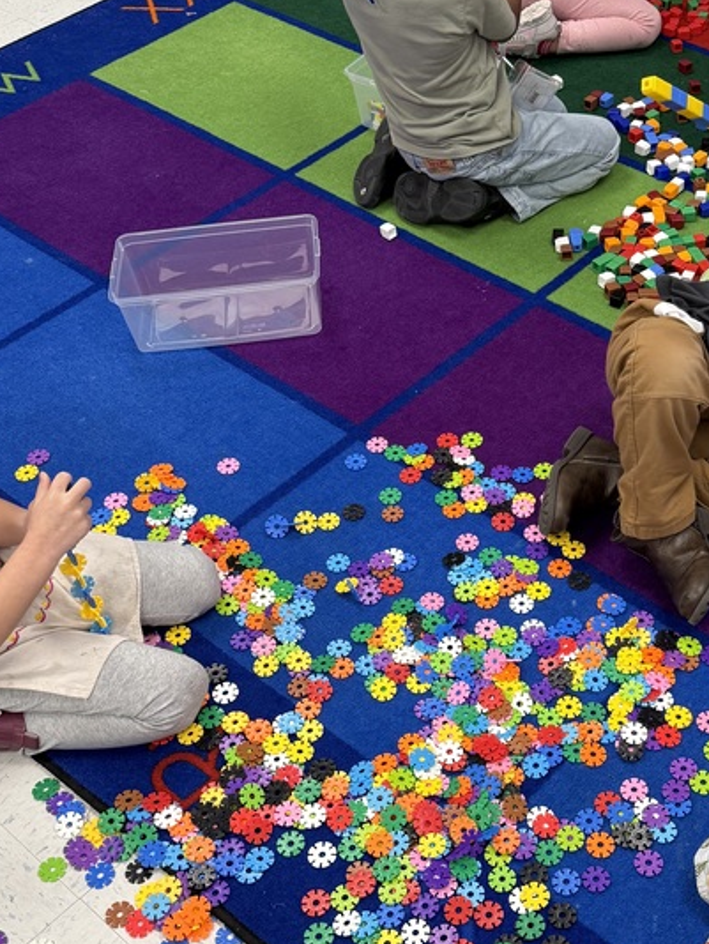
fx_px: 1255
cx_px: 513
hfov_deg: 31.1
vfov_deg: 40.9
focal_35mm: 46
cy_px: 599
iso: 160
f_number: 1.78
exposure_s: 1/120
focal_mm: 6.76
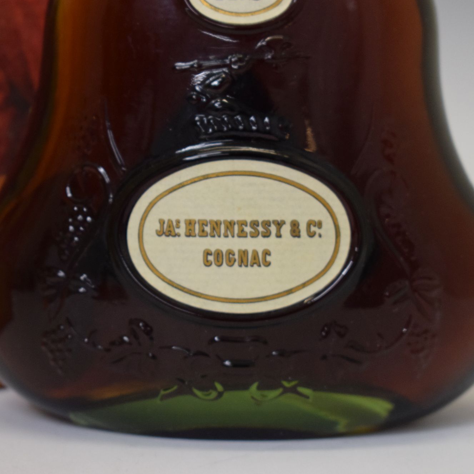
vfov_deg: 16.5
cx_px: 237
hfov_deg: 16.5
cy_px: 237
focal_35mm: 106
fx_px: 1637
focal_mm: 55
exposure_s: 1/125
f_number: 5.6
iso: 1600
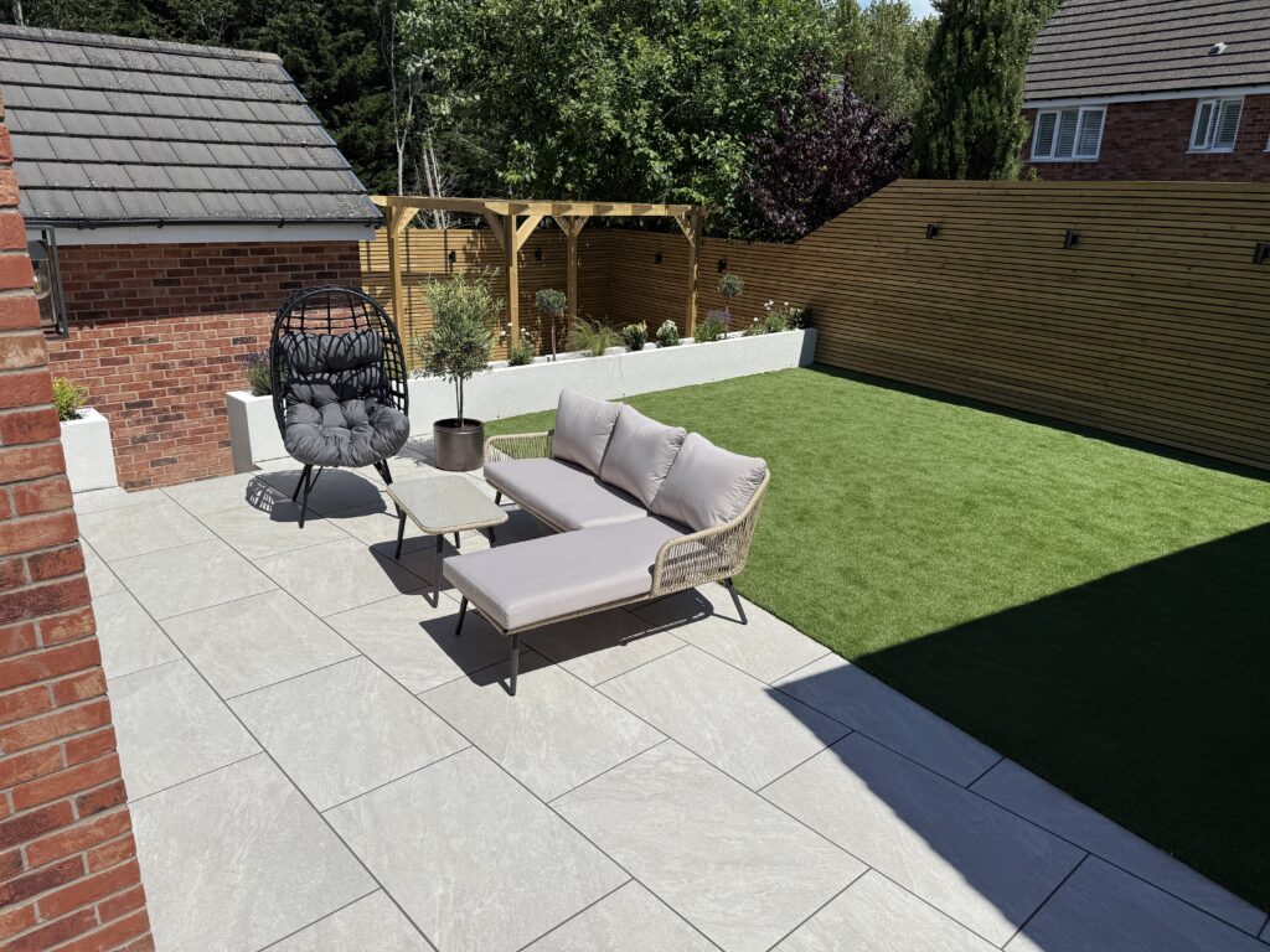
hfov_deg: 71.6
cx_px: 635
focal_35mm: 24
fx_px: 881
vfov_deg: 56.8
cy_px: 476
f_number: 1.78
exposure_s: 1/9091
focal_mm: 6.76
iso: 80
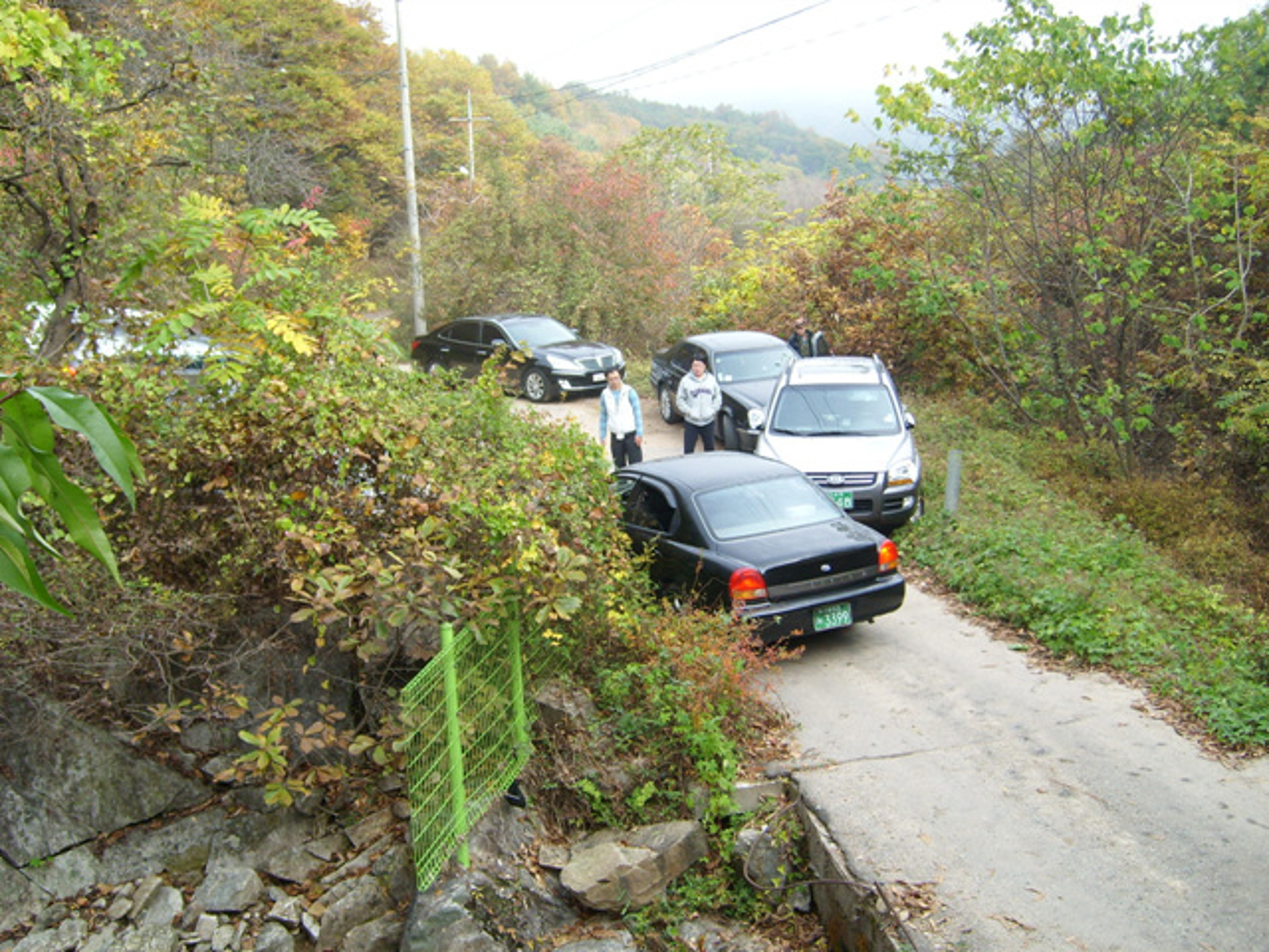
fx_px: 1283
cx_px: 634
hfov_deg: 52.6
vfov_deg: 40.7
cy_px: 476
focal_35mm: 35
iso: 50
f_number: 2.8
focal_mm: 5.8
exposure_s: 1/284
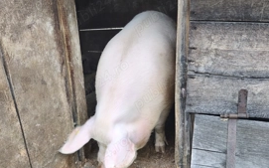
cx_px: 131
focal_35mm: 36
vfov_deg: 35.2
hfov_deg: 54.0
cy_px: 101
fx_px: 264
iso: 200
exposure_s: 1/50
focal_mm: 6.18
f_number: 1.65
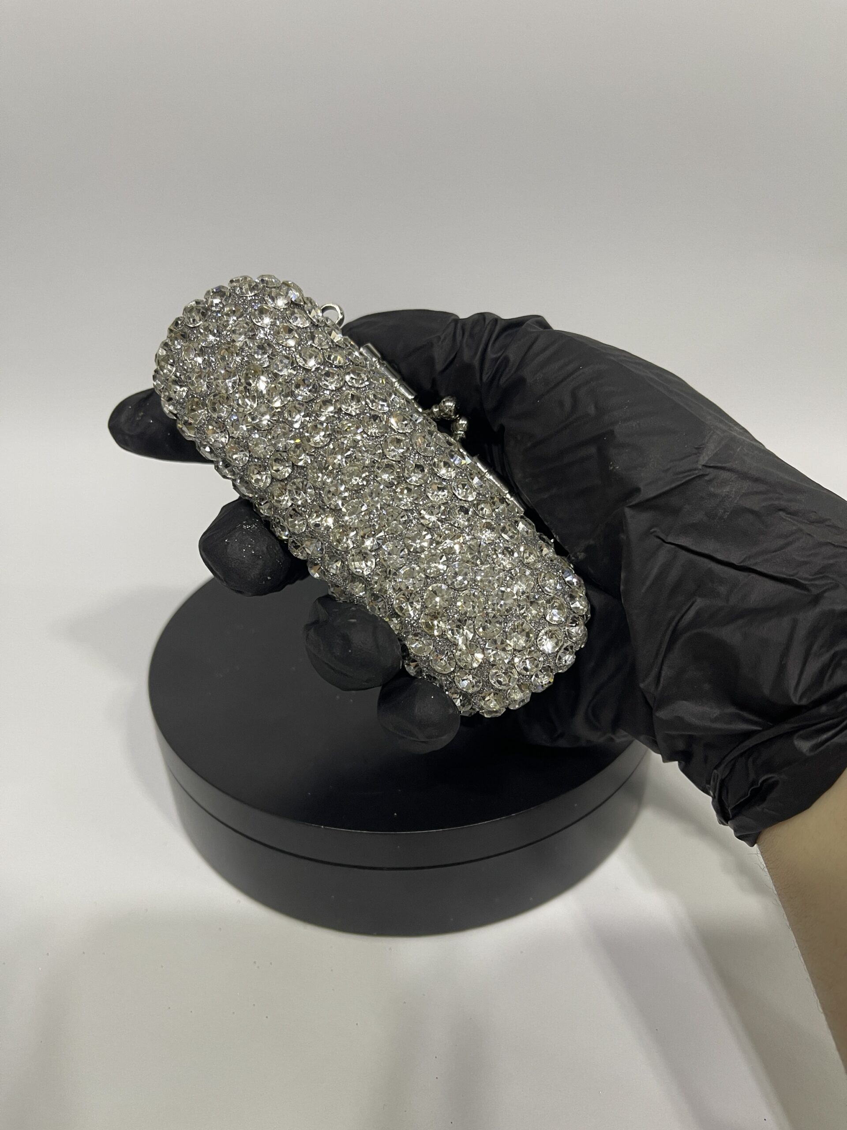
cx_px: 424
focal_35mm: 25
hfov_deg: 54.9
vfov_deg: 69.4
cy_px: 565
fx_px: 816
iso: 125
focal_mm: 5.1
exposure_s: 1/50
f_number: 1.6
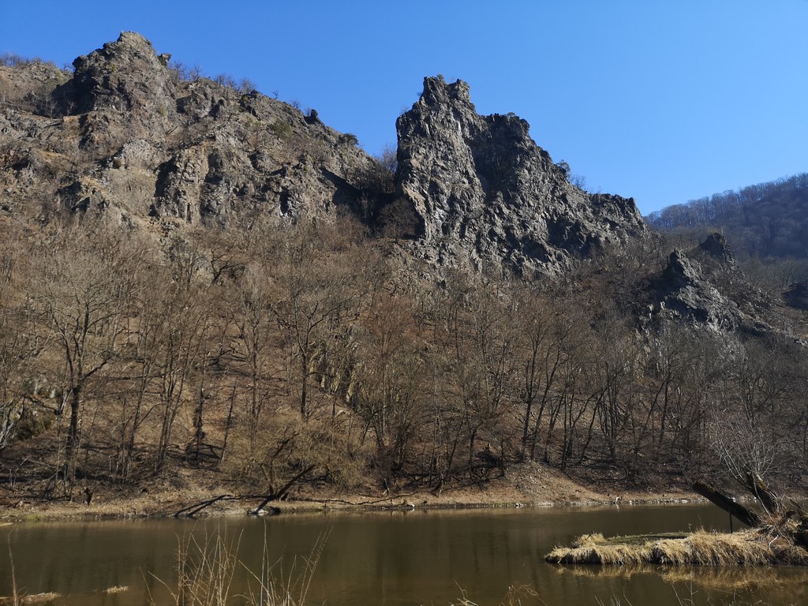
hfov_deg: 65.3
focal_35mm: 27
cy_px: 303
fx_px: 630
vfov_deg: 51.4
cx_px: 404
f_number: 1.8
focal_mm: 5.58
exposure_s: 1/1527
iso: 50
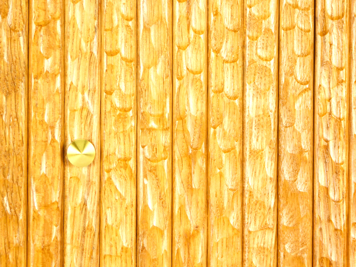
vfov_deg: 8.1
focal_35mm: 184
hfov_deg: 10.7
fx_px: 1892
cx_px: 178
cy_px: 134
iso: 125
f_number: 5.4
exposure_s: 1/40
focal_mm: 32.7
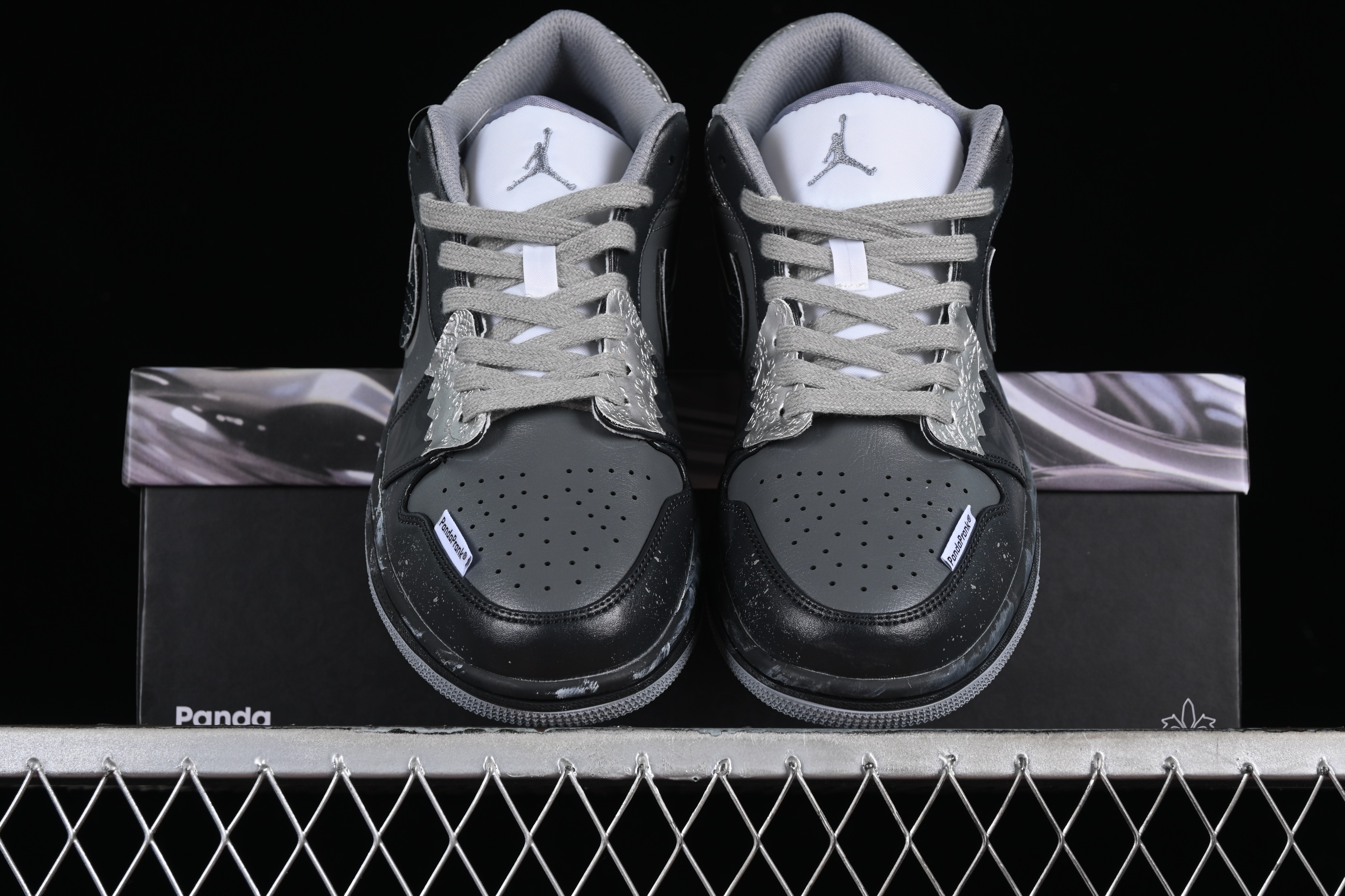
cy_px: 448
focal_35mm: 75
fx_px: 2802
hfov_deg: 27.0
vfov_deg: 18.2
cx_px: 672
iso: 160
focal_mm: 50
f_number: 7.1
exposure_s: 1/80
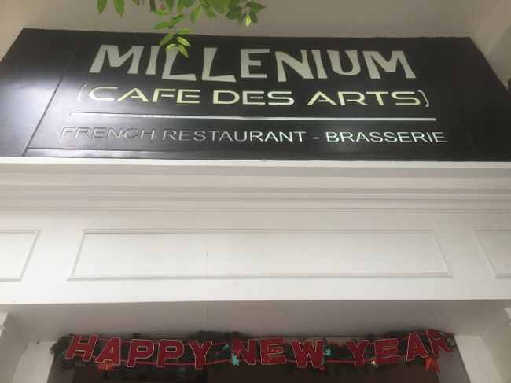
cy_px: 192
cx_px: 256
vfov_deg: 48.2
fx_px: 428
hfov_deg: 61.7
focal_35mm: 29
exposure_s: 1/100
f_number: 2.2
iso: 40
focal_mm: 4.15
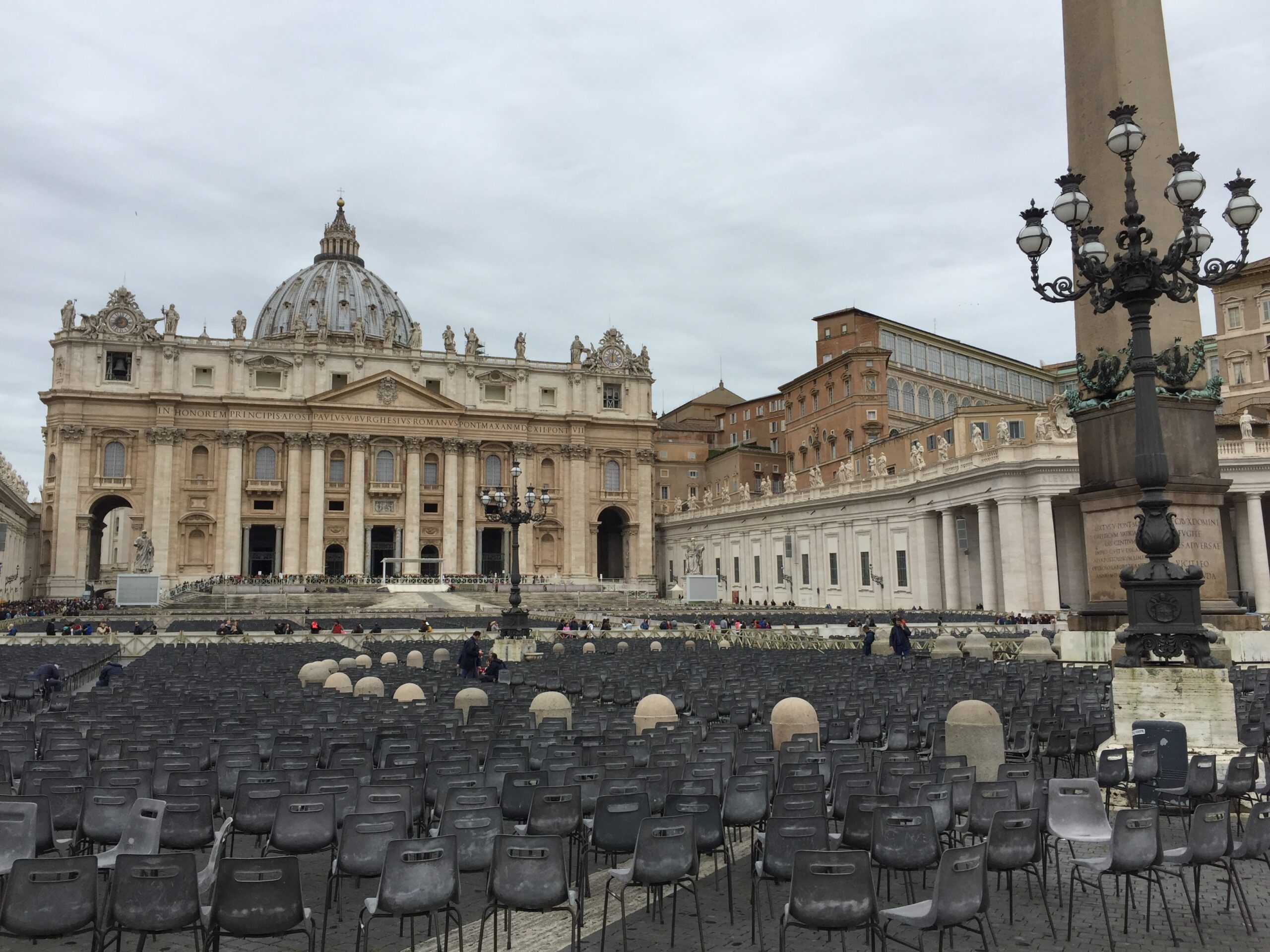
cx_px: 635
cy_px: 476
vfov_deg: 48.2
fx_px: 1064
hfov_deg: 61.7
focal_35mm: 29
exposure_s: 1/920
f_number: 2.2
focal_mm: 4.15
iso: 32
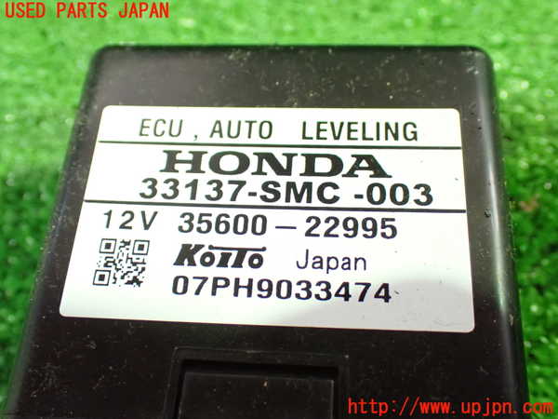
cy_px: 210
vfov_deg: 37.7
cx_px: 279
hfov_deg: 49.0
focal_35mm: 38
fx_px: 613
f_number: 2.7
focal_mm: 6.83
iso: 1250
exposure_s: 1/40
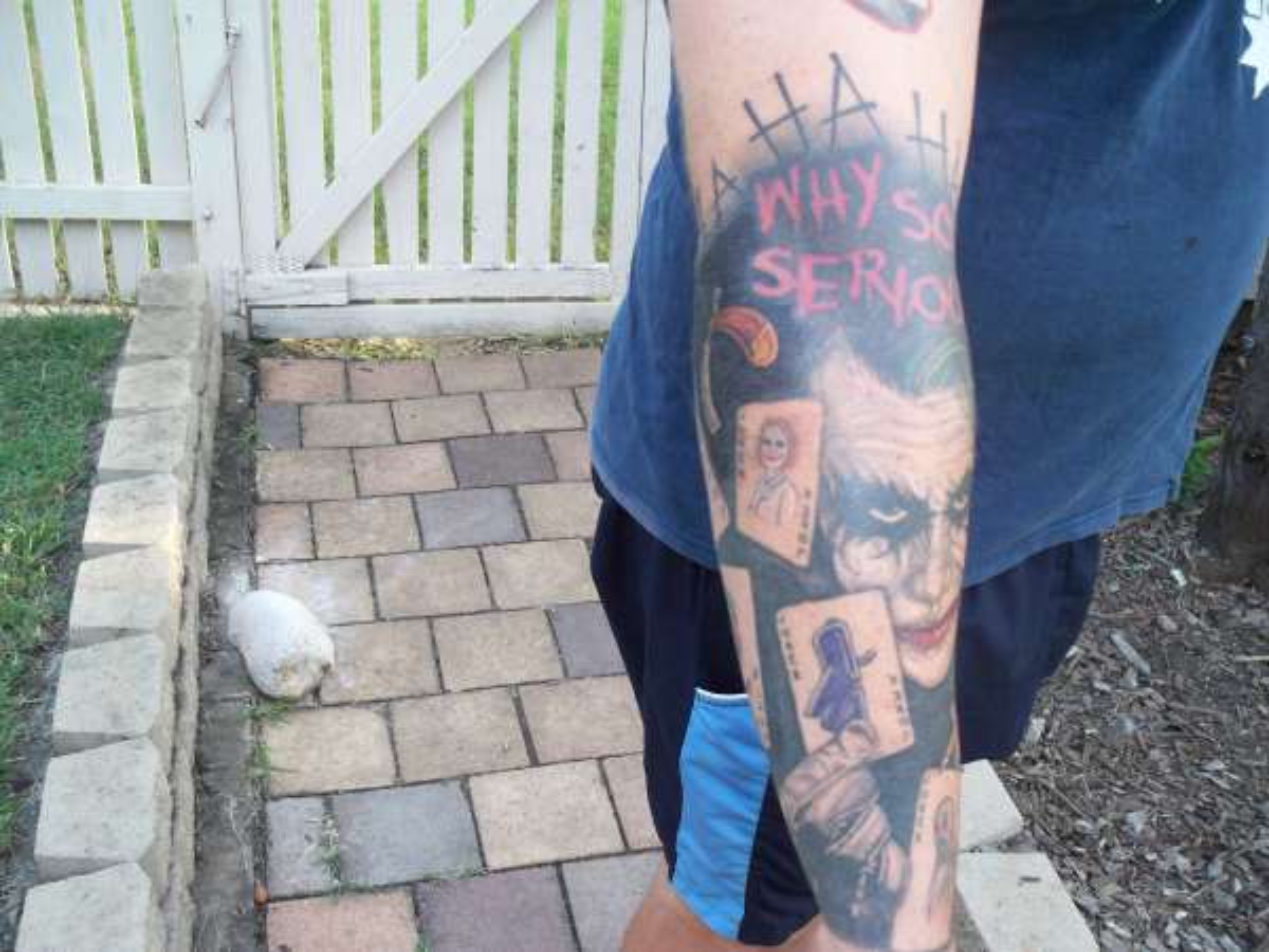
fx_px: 1356
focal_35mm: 37
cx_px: 634
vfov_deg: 38.7
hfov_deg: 50.1
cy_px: 476
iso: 200
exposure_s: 1/60
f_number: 3.4
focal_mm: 7.9
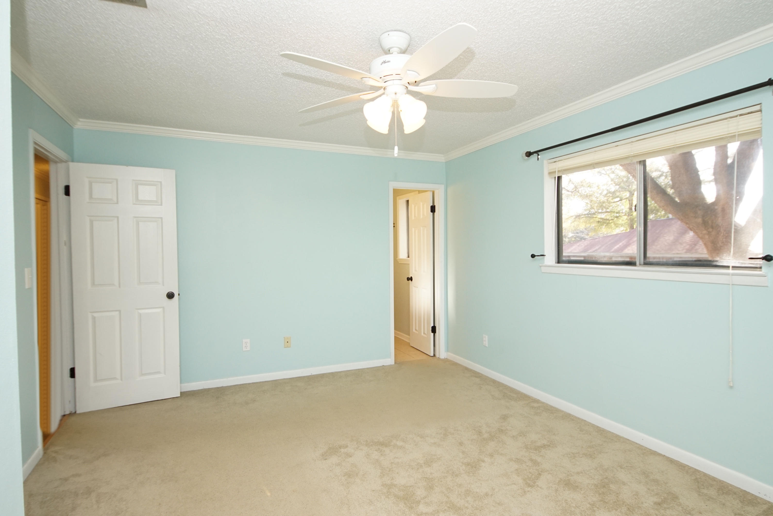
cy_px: 258
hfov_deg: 90.0
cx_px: 386
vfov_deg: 67.4
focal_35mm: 18
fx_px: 387
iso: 1000
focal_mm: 12
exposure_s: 1/160
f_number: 4.5
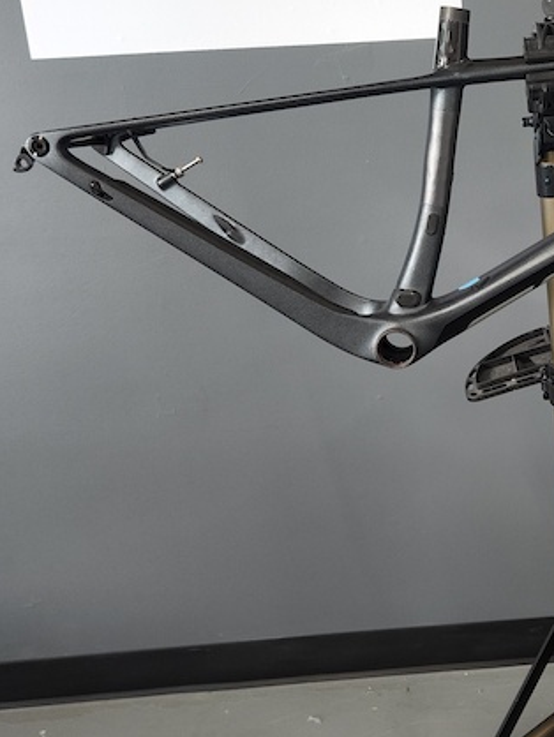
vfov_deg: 42.8
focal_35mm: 44
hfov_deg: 31.2
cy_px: 305
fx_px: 938
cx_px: 512
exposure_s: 1/120
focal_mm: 5.4
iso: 200
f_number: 1.8
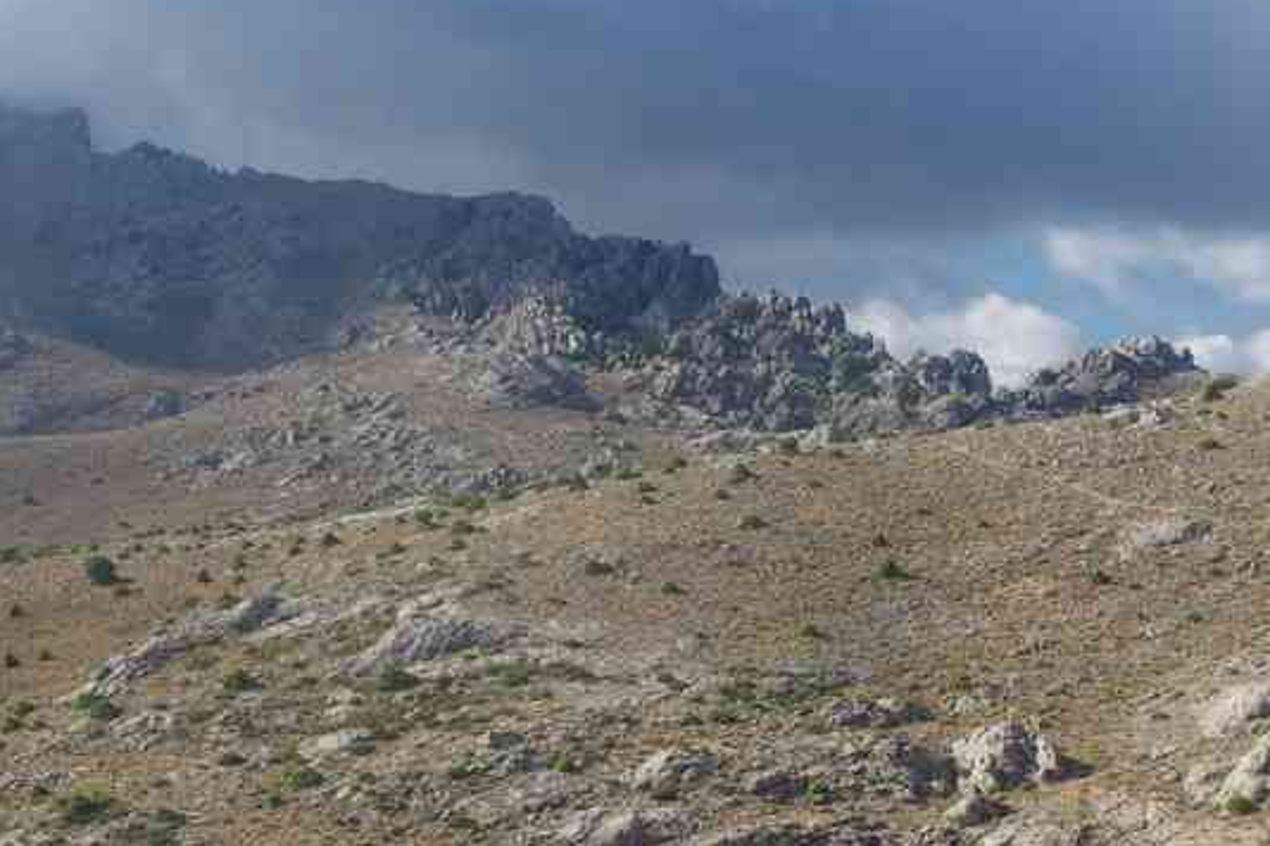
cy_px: 461
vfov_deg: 23.0
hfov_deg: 33.6
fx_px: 2079
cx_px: 879
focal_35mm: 59
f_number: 11
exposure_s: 1/80
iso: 200
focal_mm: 21
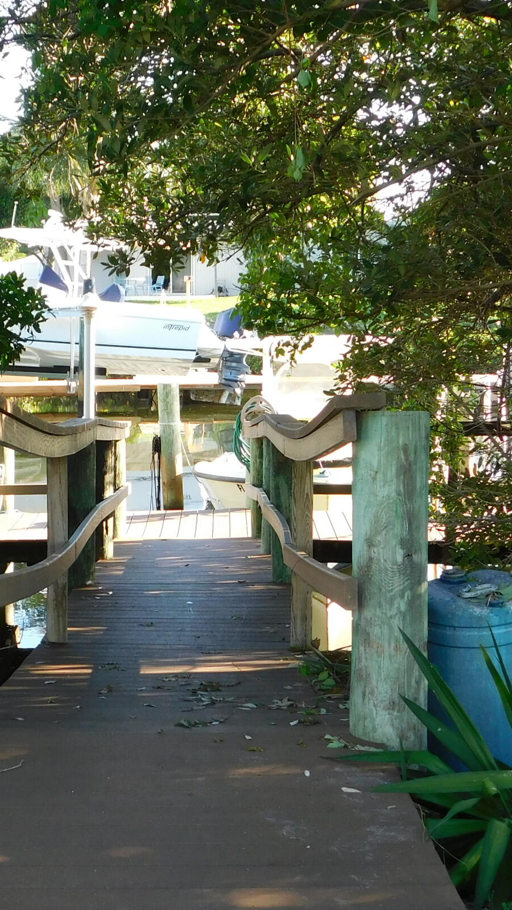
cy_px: 425
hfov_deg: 16.5
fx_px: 1762
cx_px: 126
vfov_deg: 29.0
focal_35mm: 73
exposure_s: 1/125
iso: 125
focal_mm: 6.3
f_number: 3.5
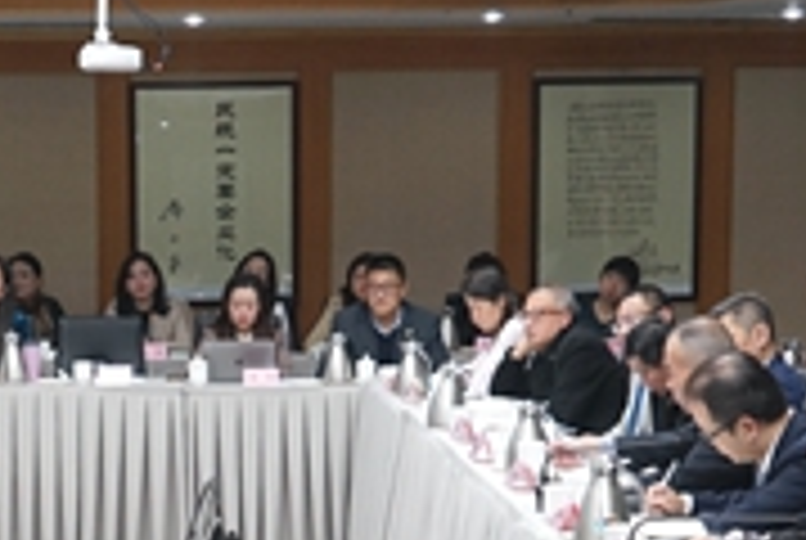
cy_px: 576
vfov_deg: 12.6
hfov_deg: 18.8
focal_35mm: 107
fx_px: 2400
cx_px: 113
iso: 1250
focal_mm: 32
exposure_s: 1/100
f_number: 5
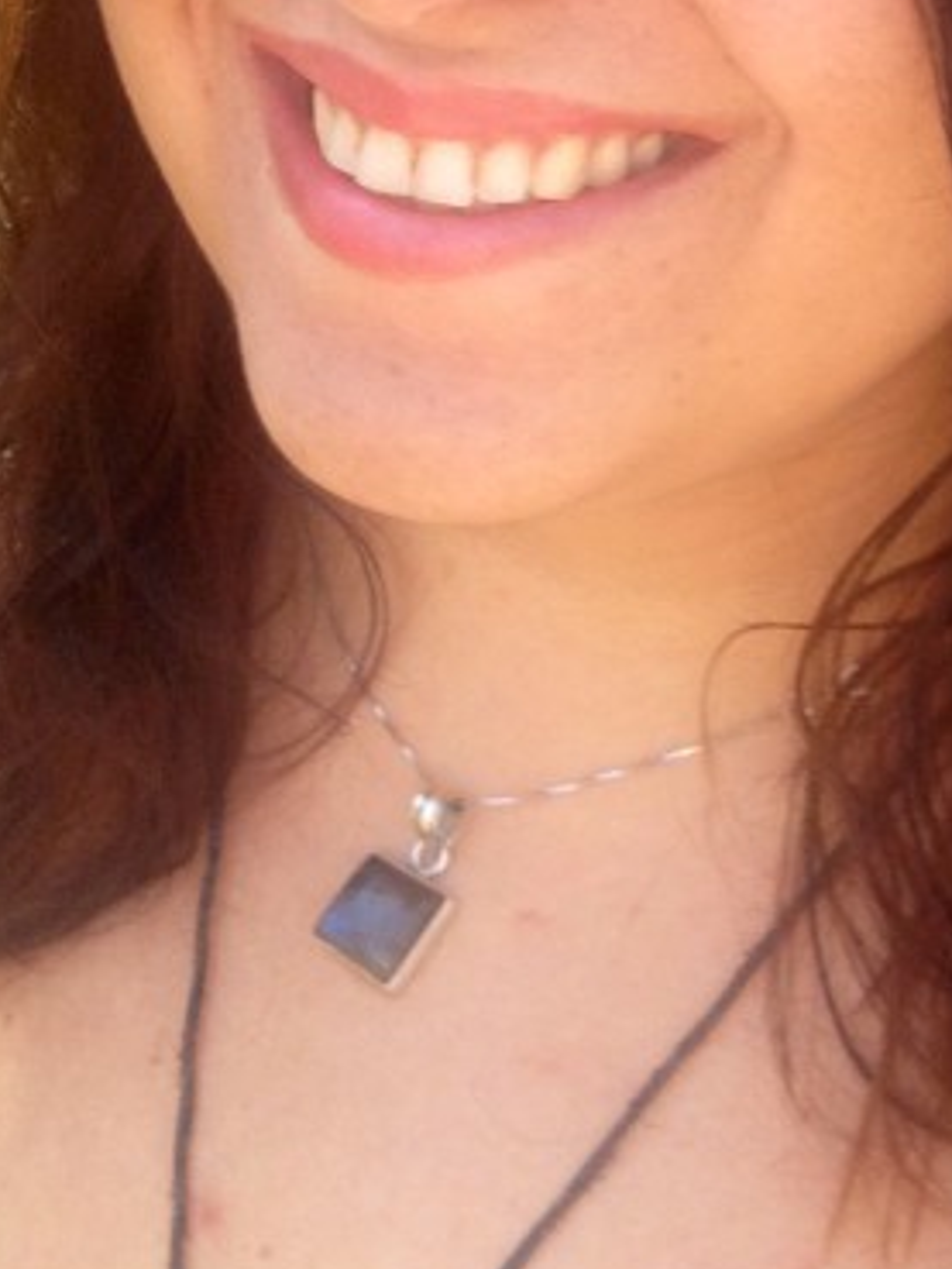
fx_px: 3555
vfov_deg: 19.6
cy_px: -3
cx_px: 859
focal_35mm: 97
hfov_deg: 15.1
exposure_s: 1/252
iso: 50
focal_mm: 4.28
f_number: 2.4
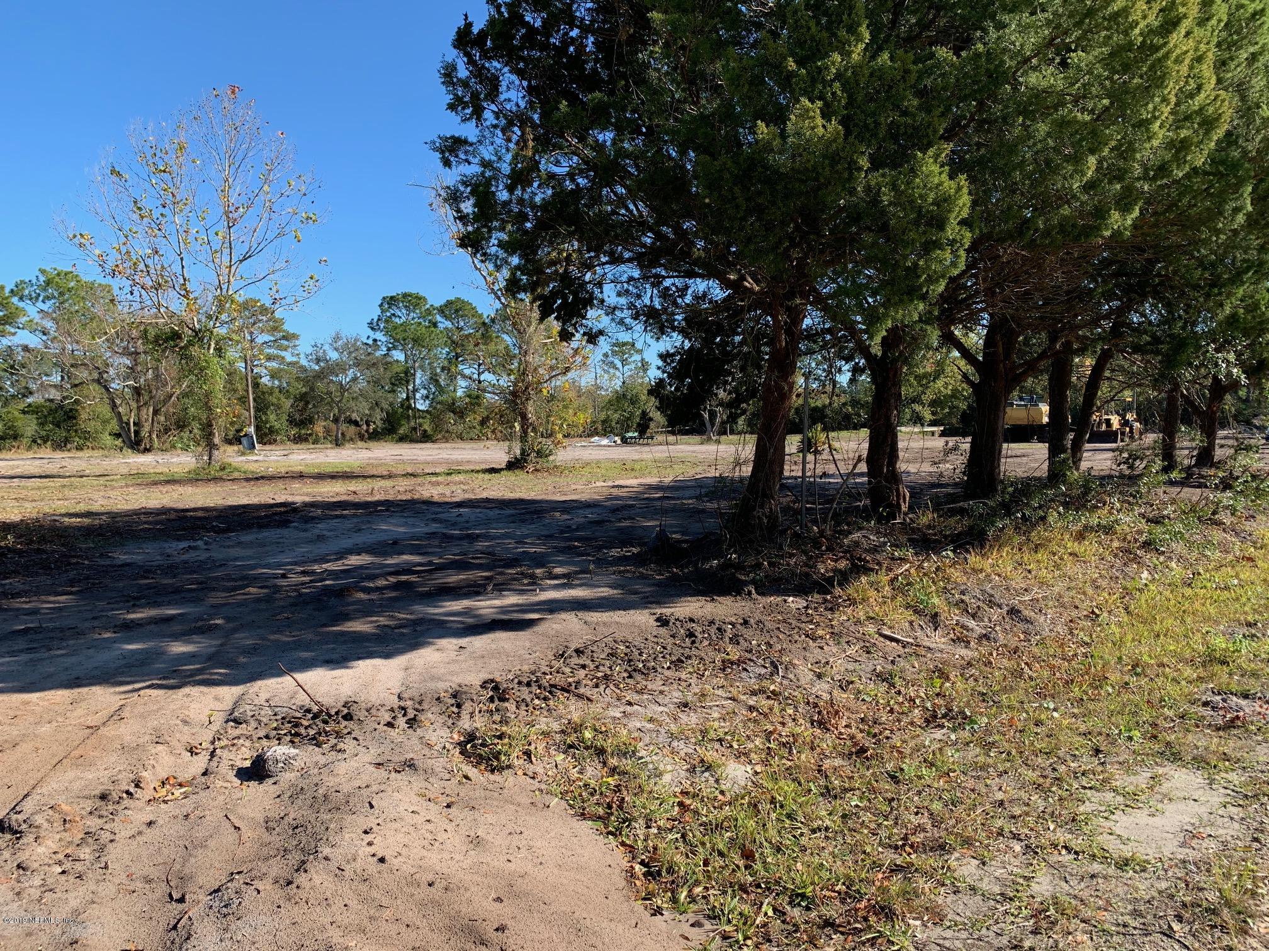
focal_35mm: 26
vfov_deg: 53.1
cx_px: 634
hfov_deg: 67.3
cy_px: 476
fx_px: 953
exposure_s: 1/991
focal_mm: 4.25
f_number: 1.8
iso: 25
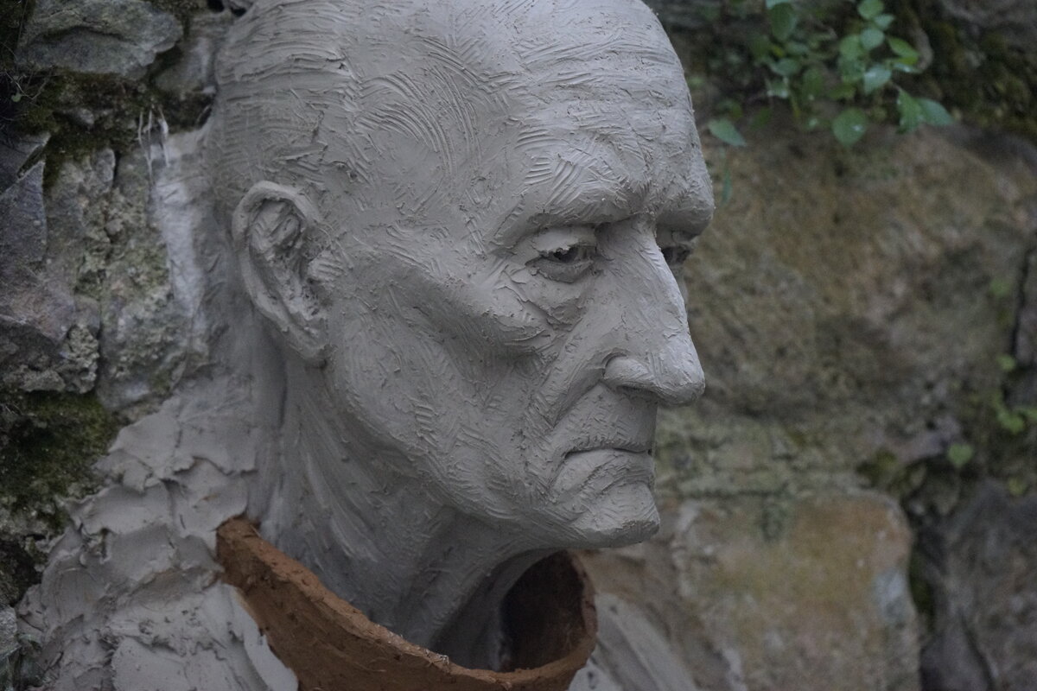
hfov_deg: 28.8
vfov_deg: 19.5
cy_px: 346
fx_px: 2016
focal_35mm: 70
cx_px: 518
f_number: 5.6
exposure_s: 1/100
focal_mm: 70
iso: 6400
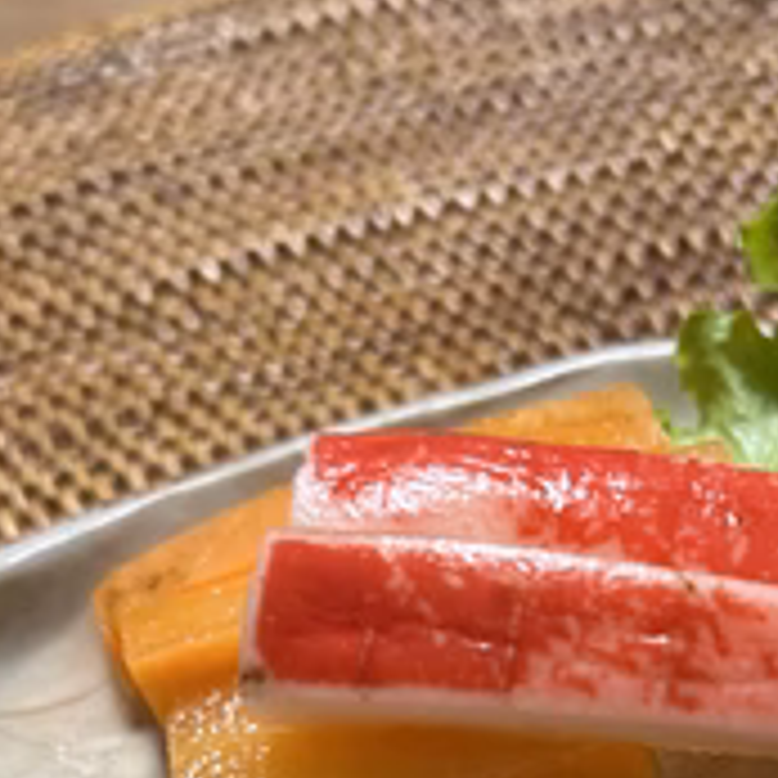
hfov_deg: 31.8
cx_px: 544
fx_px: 1348
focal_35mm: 53
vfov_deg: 29.1
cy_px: 859
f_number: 1.5
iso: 250
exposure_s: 1/50
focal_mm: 5.7
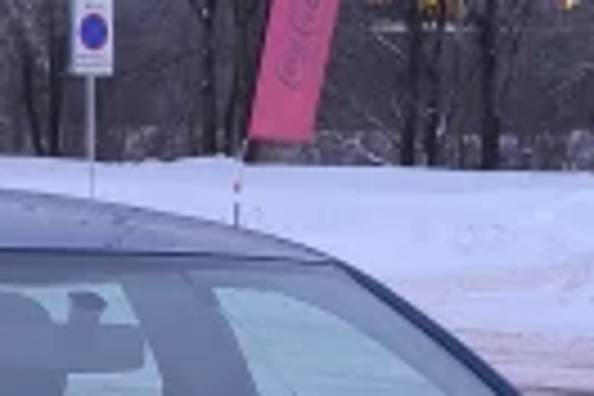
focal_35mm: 155
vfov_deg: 8.2
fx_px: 2557
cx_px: 284
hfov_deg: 13.2
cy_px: 920
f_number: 1.65
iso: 1250
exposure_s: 1/50
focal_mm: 6.18
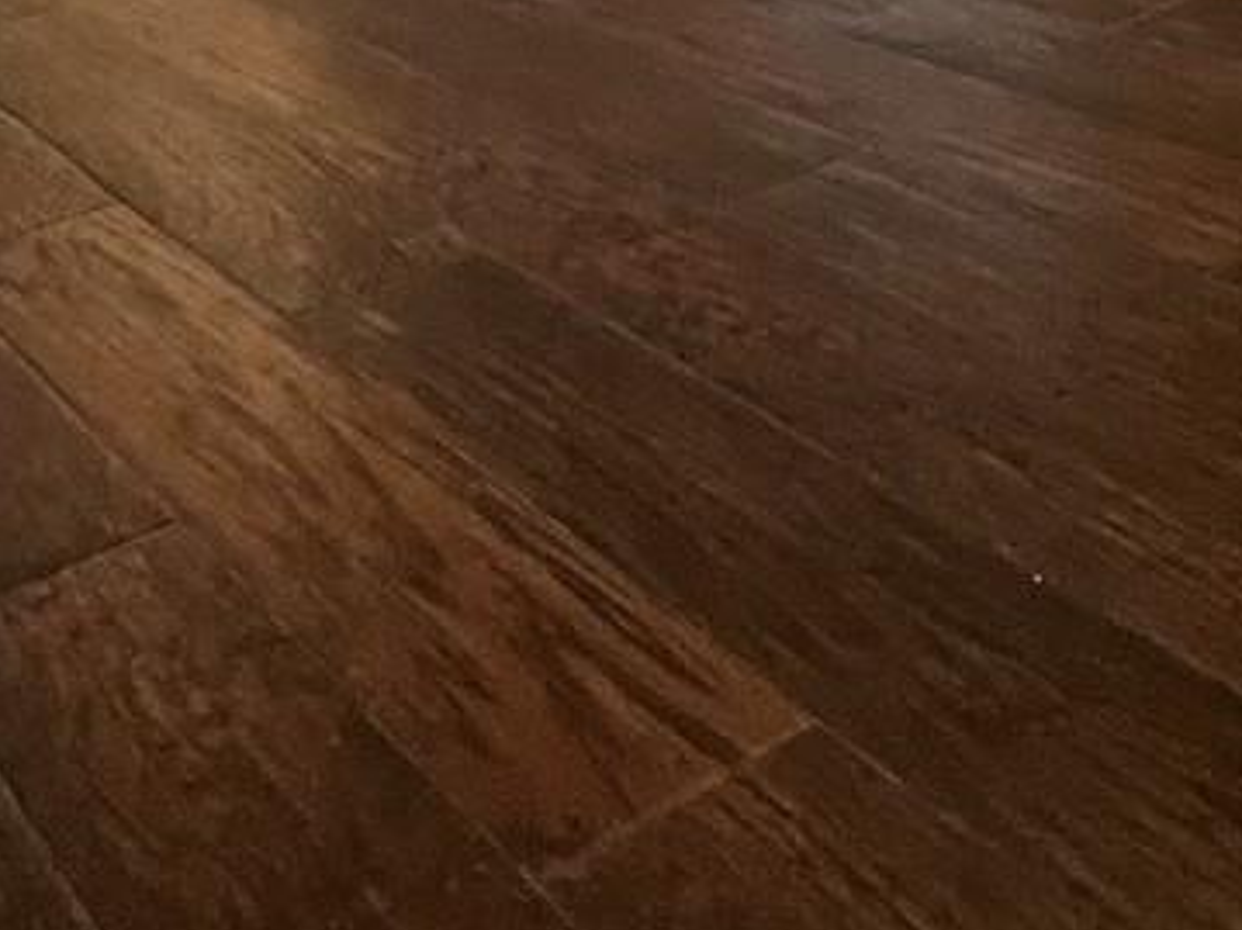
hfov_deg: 33.1
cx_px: 768
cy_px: -619
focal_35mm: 58
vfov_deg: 20.1
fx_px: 2080
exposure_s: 1/60
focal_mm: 1.57
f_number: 1.8
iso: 200
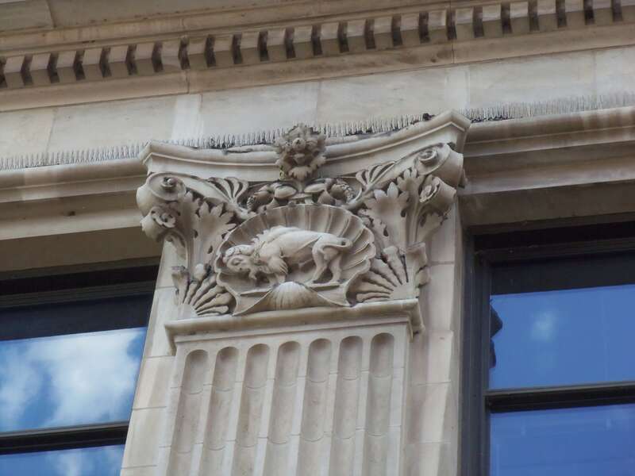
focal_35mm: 140
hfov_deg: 14.1
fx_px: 2568
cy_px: 238
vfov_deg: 10.6
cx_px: 318
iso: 320
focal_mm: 25.3
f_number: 5.7
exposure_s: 1/200
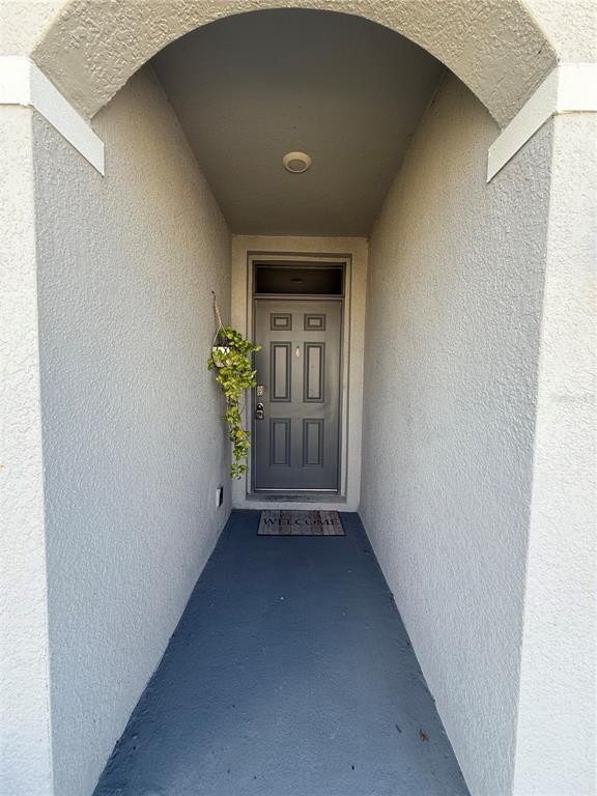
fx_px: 322
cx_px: 298
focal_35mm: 14
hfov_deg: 85.7
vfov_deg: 102.1
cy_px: 398
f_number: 2.2
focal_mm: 2.22
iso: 50
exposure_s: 1/152
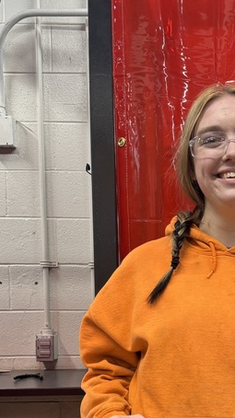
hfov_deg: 19.7
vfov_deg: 34.3
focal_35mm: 59
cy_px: 337
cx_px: 238
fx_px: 654
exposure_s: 1/120
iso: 125
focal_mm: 6.76
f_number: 1.78
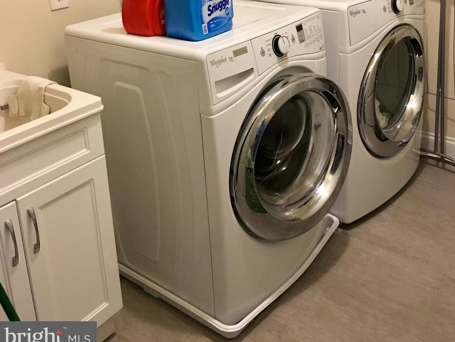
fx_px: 513
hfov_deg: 47.9
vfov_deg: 35.1
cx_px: 227
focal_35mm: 39
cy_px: 47
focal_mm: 4.15
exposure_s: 1/10
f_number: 2.2
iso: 100
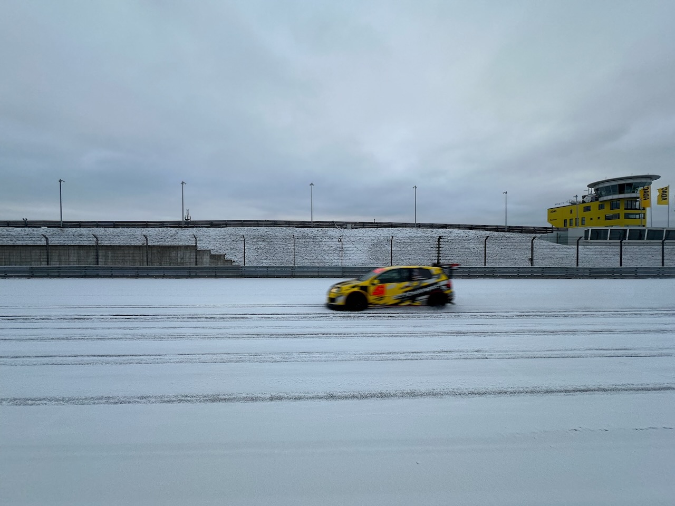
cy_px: 253
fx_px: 273
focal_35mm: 14
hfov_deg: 102.1
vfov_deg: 85.7
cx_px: 338
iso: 40
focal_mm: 2.22
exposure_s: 1/233
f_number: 2.2
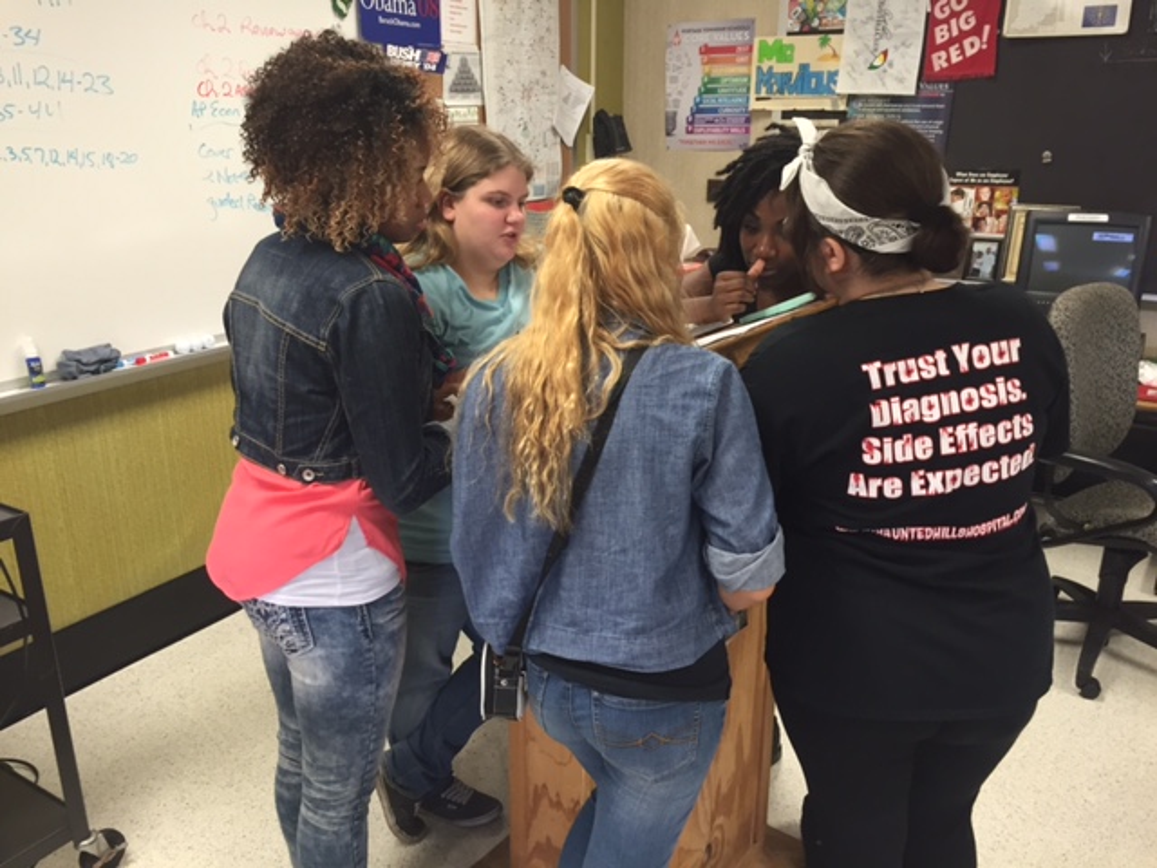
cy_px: 434
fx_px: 969
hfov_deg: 61.7
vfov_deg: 48.2
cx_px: 578
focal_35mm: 29
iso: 80
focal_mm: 4.15
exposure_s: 1/30
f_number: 2.2
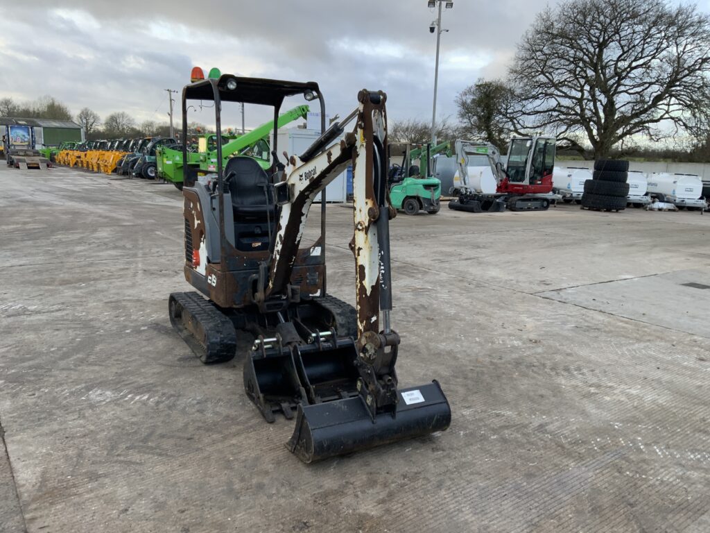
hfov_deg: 61.7
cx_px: 355
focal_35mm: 29
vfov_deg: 48.2
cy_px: 266
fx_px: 595
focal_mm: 3
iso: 32
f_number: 1.8
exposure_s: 1/122
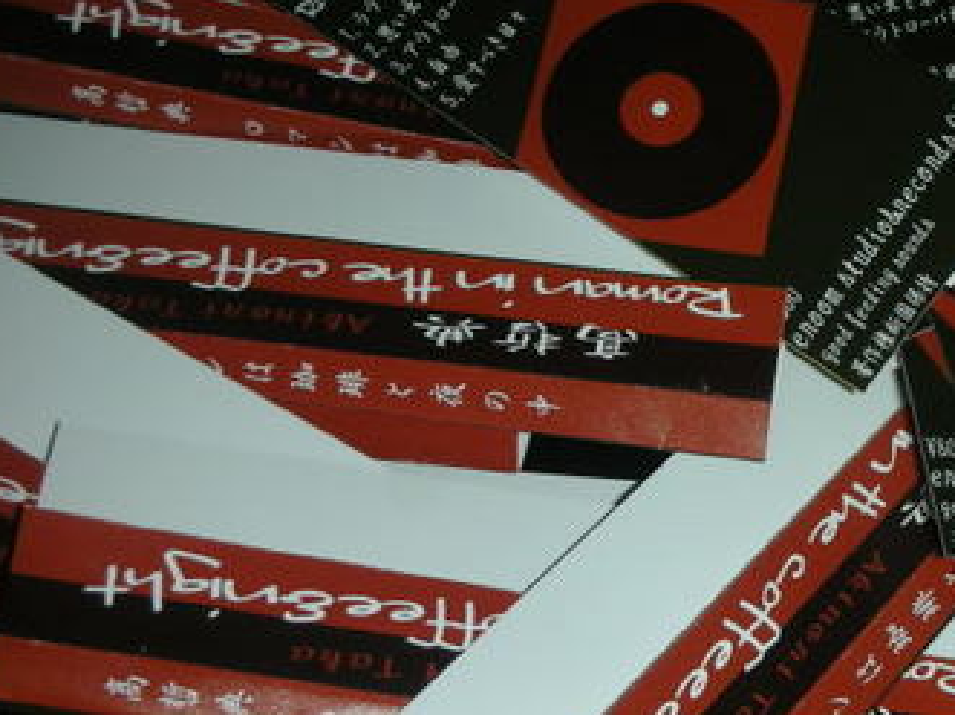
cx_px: 687
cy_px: 370
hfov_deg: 24.2
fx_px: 2206
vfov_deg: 18.4
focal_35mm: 80
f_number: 9.9
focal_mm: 8.8
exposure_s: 1/60
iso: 50
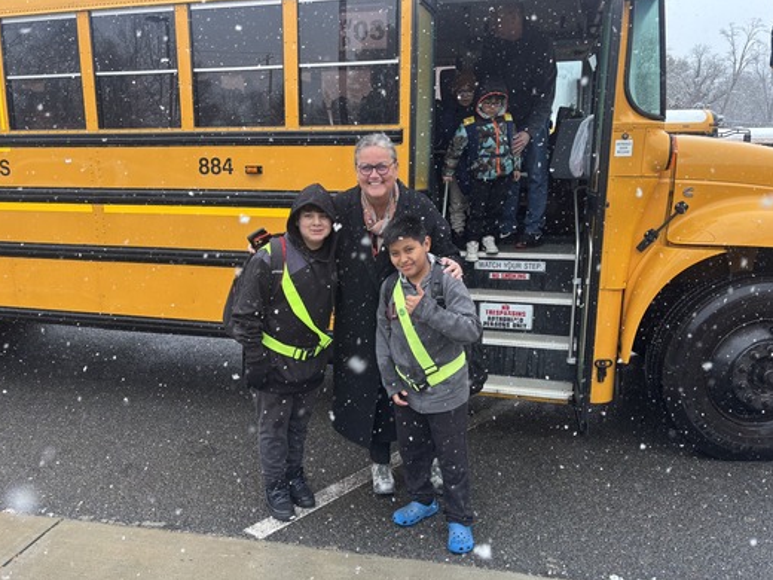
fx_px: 625
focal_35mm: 28
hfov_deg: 63.4
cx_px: 372
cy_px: 306
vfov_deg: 49.7
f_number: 1.6
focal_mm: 5.96
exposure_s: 1/193
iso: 40
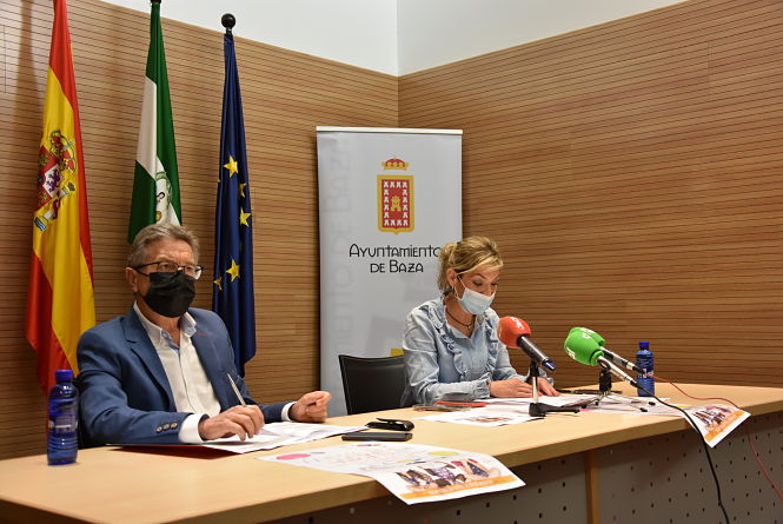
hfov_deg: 46.4
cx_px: 392
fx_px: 914
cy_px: 262
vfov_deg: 32.0
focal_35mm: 42
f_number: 4.5
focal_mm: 28
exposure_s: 1/80
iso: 800
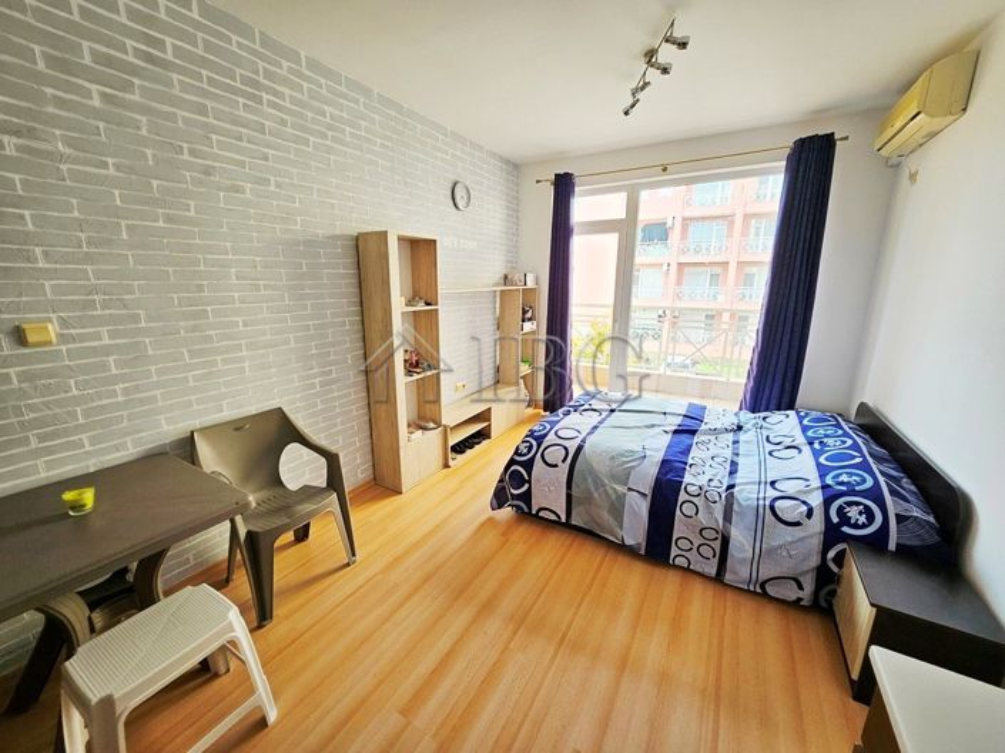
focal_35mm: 13
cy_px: 376
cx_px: 502
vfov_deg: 89.9
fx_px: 377
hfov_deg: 106.2
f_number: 2.2
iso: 32
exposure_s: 1/50
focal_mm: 1.7
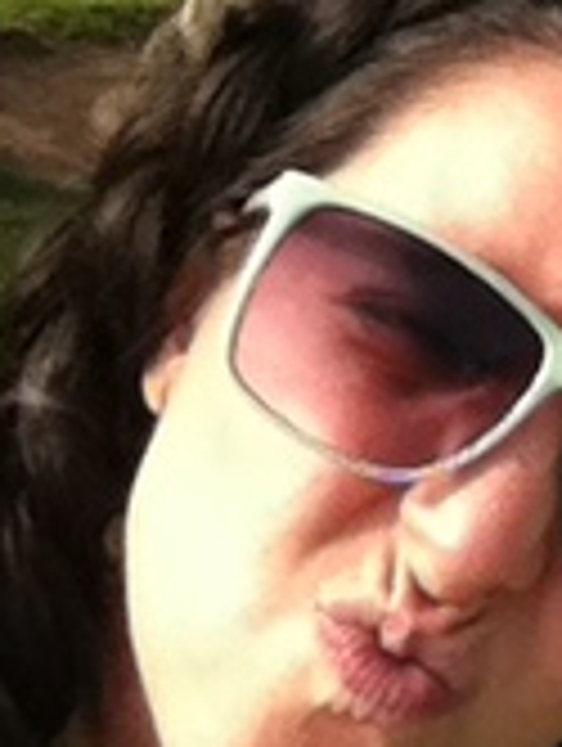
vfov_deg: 19.0
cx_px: 769
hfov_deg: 14.0
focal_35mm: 101
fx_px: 2181
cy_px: 36
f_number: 2.4
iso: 125
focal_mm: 3.85
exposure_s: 1/1528
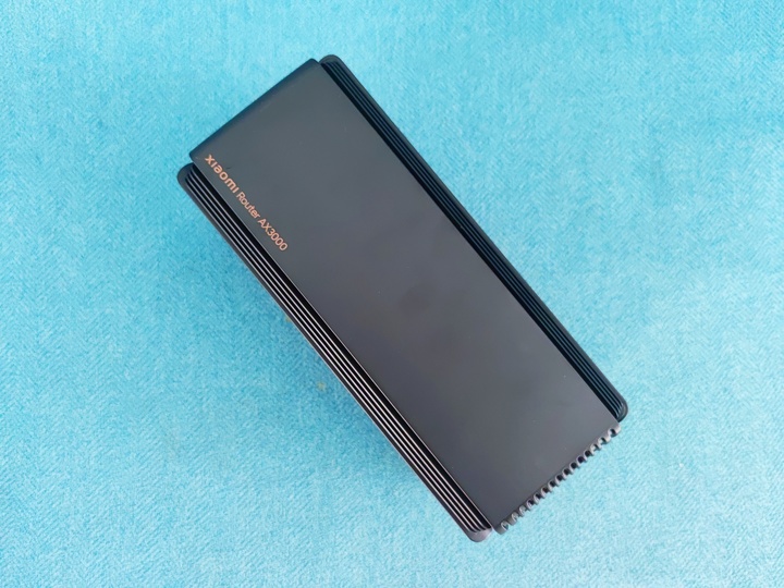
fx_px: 544
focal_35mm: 24
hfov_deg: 71.6
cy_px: 294
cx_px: 392
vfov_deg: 56.8
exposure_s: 1/38
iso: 1800
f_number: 1.69
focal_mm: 6.72
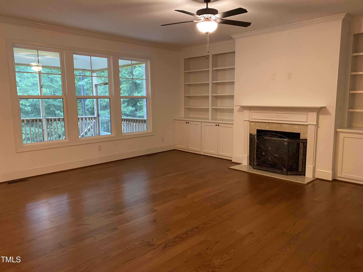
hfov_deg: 67.3
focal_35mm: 26
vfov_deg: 53.1
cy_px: 136
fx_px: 273
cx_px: 182
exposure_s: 1/40
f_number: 1.8
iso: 400
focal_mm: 4.25
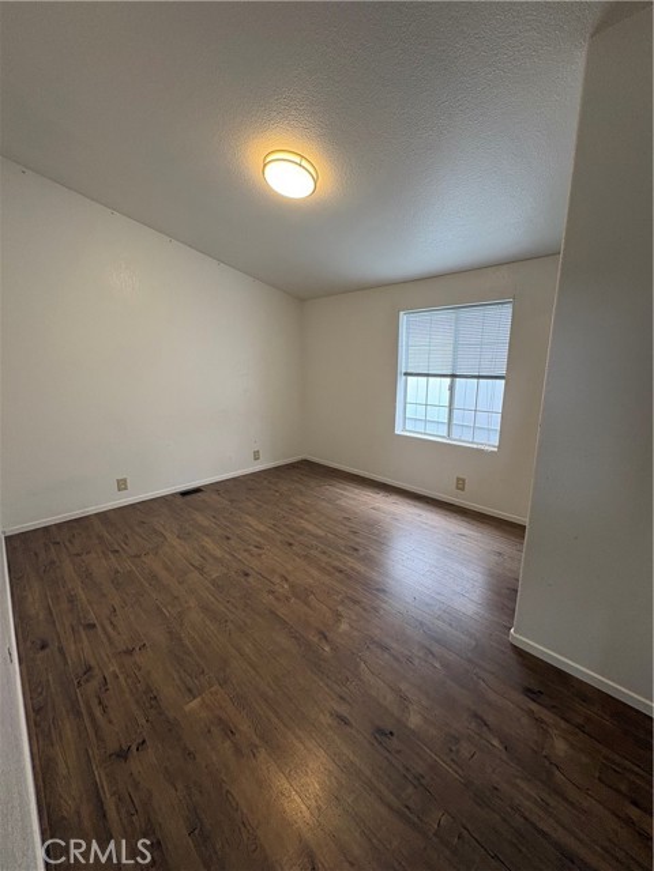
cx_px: 327
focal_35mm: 14
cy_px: 436
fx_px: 353
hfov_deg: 85.7
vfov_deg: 102.1
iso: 200
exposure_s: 1/97
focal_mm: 2.22
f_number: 2.2
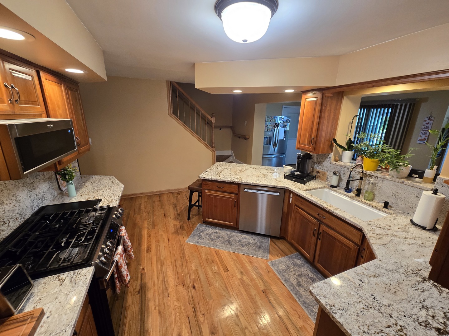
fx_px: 169
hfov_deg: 106.2
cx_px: 224
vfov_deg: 89.9
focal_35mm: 13
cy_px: 168
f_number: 2.2
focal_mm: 2.2
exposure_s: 1/60
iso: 200
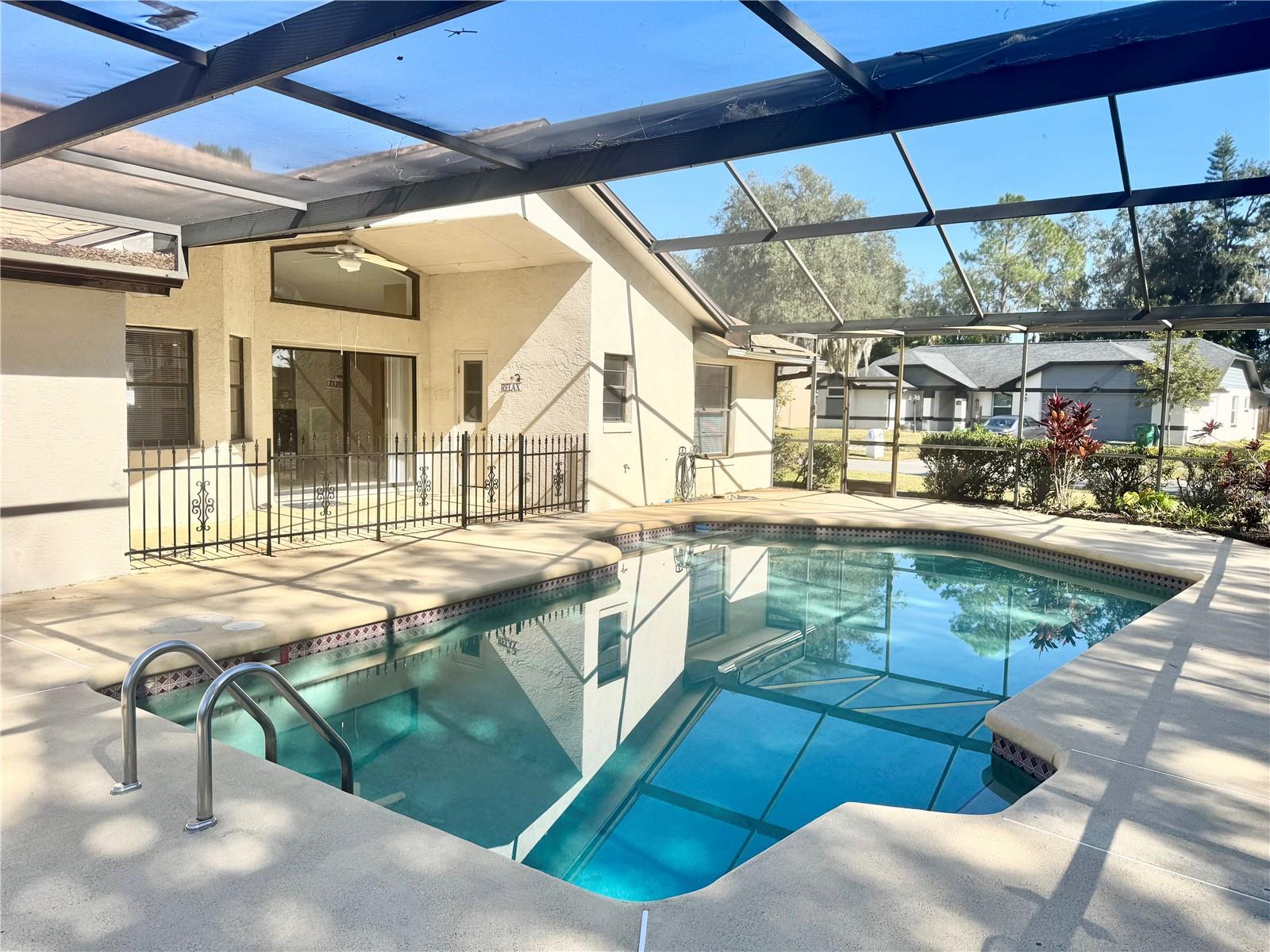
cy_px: 476
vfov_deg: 56.8
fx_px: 881
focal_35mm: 24
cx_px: 635
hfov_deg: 71.6
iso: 80
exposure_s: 1/2506
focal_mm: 6.76
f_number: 1.78
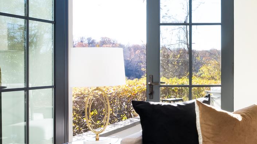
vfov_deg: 23.0
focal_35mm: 52
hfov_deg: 34.2
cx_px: 286
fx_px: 354
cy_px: 70
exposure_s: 1/640
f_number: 11
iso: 800
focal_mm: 17
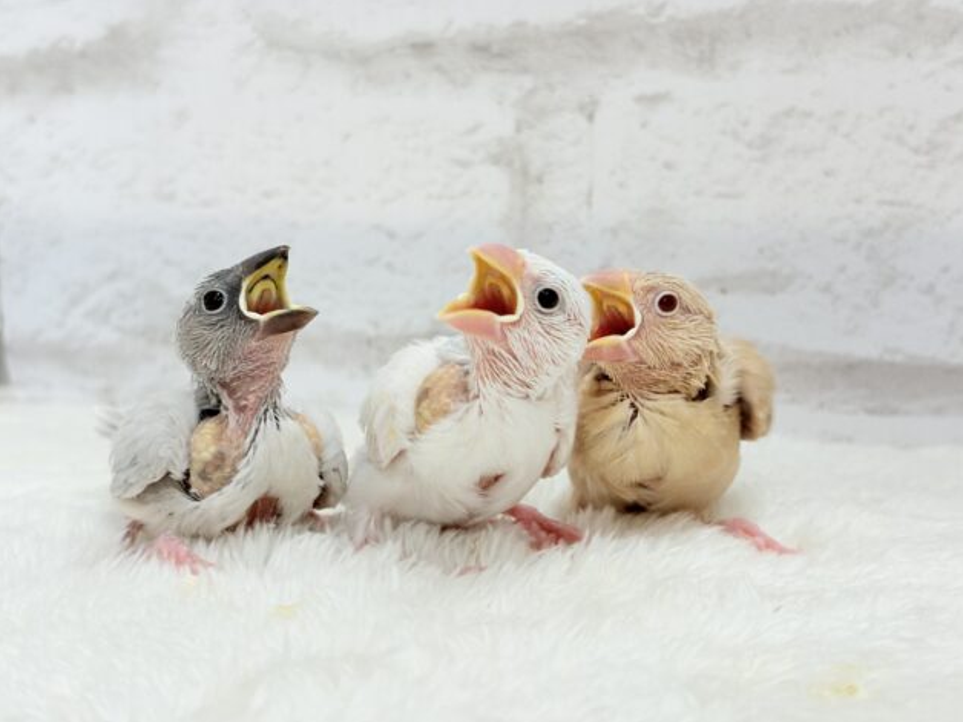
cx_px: 488
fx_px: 1474
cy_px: 365
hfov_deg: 36.2
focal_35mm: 53
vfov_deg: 27.5
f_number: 1.6
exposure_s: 1/50
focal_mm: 5.96
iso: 40
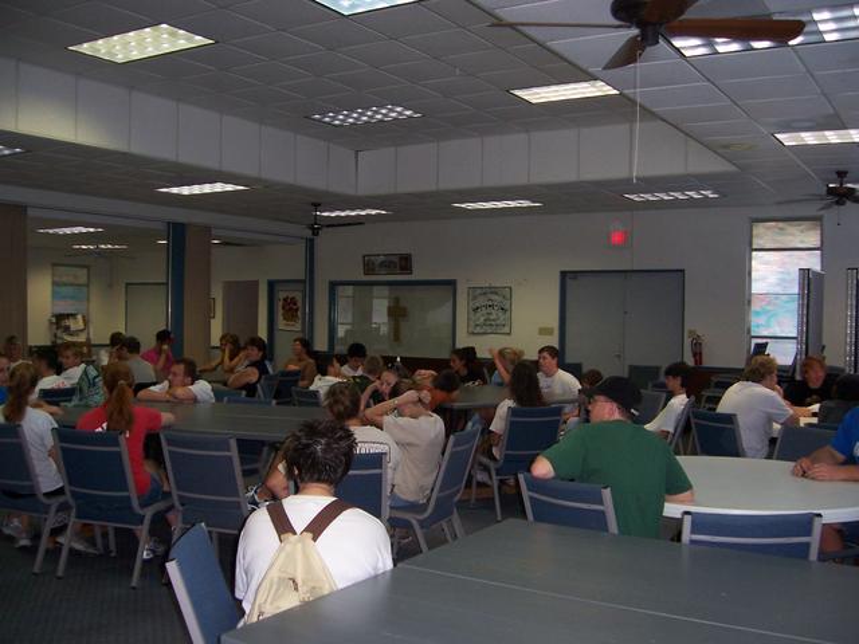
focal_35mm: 36
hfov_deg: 51.4
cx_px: 430
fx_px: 893
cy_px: 322
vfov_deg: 39.7
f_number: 3
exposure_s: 1/60
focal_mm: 6
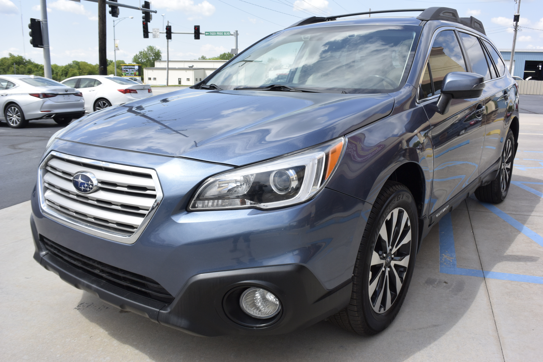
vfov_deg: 43.6
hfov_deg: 61.9
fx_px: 452
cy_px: 181
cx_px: 272
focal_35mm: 30
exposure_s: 1/500
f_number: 5.6
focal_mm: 11.4
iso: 160
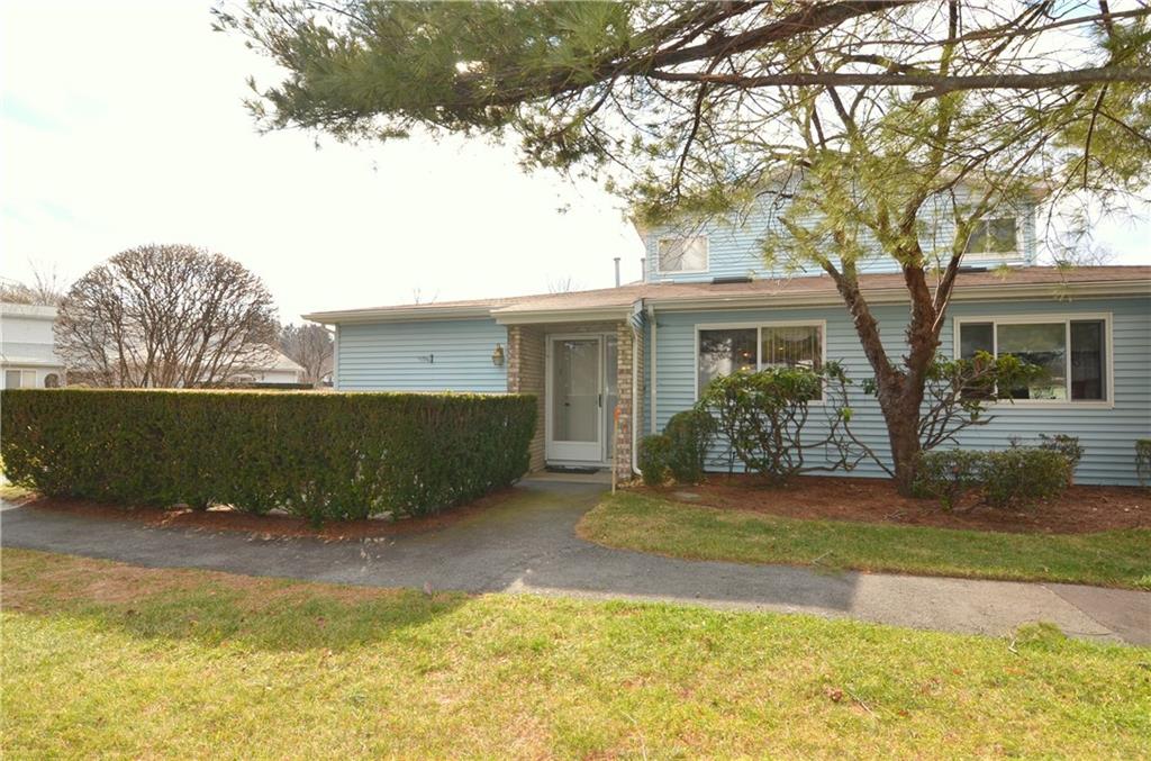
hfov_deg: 92.6
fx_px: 550
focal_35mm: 17
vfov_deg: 69.3
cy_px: 380
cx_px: 576
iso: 100
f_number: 6.3
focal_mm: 11.5
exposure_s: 1/160
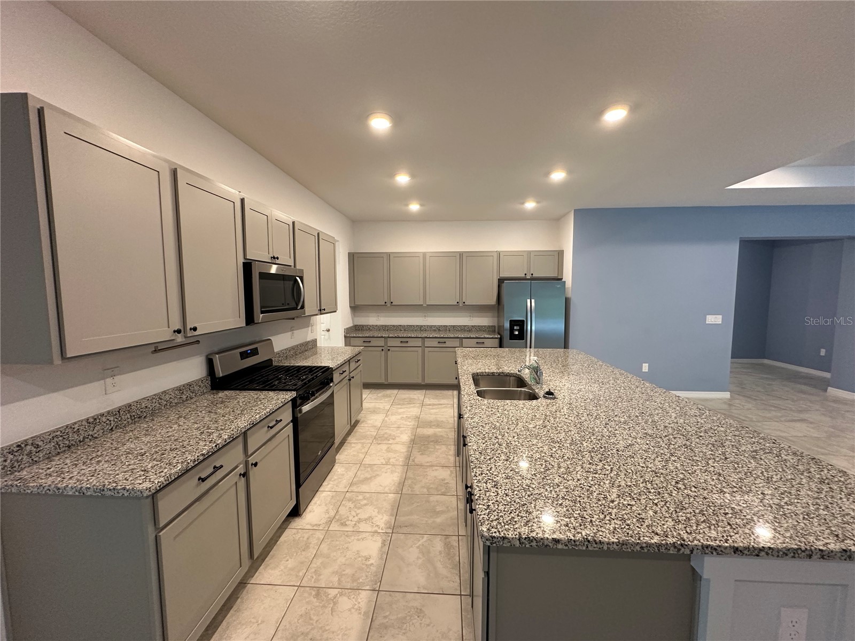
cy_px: 320
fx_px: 346
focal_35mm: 14
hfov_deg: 102.1
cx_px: 428
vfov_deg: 85.7
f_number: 2.2
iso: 320
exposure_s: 1/120
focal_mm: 2.22
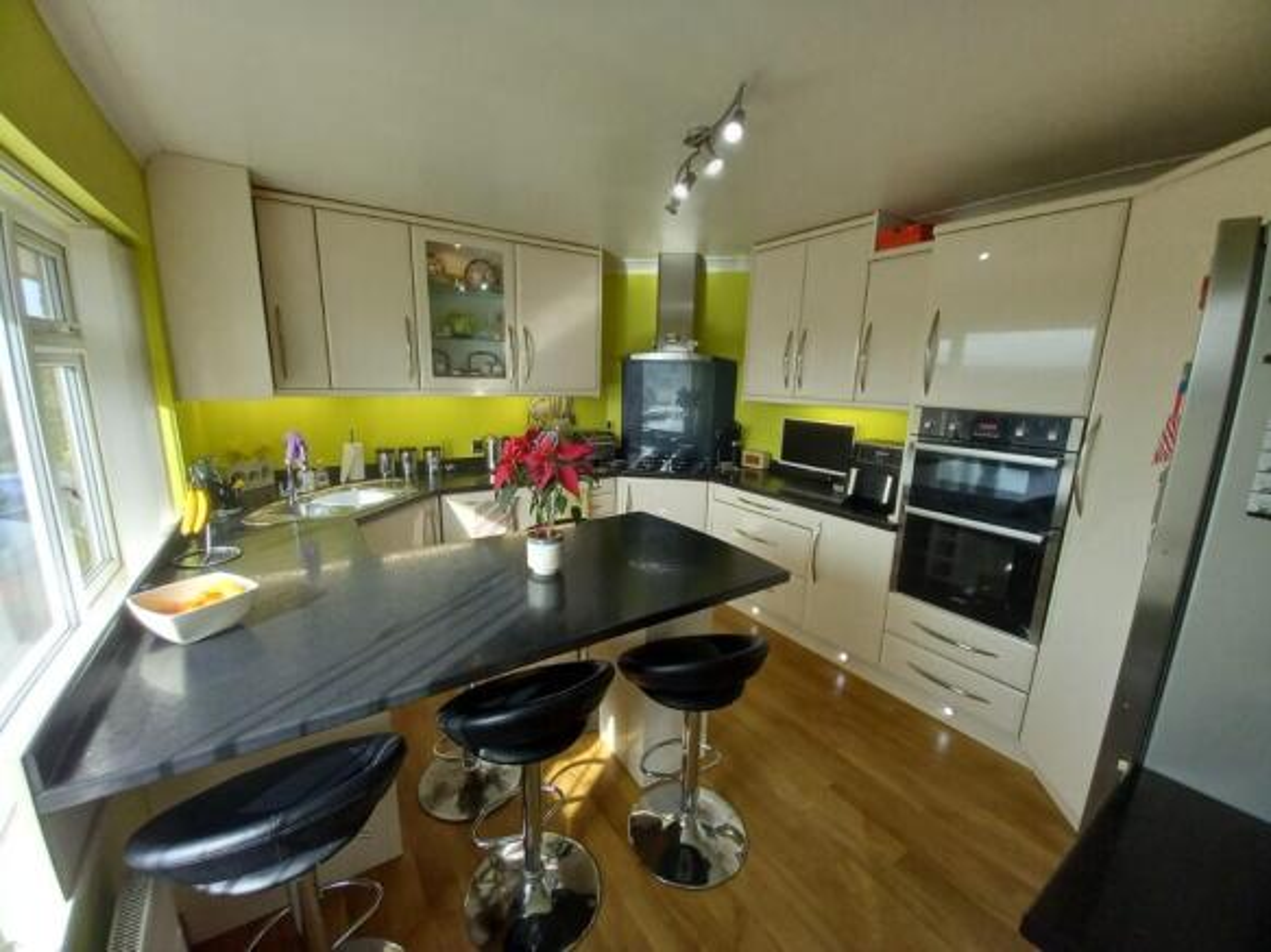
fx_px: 477
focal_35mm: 13
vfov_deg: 89.9
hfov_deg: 106.2
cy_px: 476
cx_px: 636
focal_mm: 1.13
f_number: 2.2
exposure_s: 1/100
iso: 64
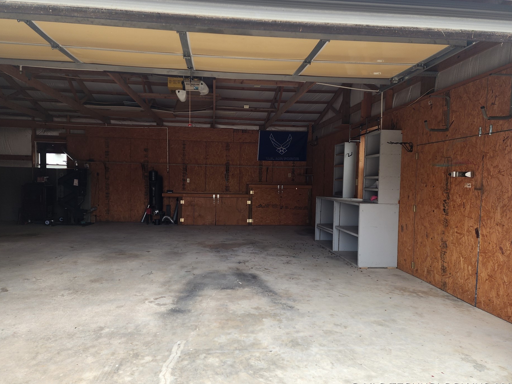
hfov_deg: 71.6
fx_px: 355
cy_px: 199
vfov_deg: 56.8
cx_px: 255
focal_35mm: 24
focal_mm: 6.4
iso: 80
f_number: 1.8
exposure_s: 1/180
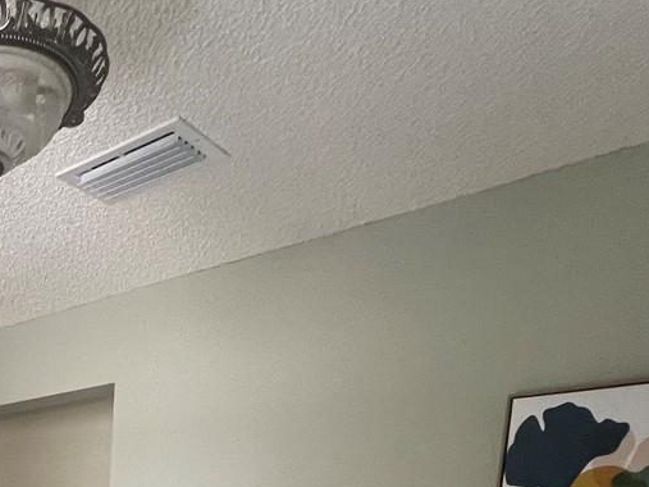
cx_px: -97
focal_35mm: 41
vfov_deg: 26.5
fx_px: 769
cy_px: 710
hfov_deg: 36.9
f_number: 1.8
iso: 160
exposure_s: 1/99
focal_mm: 1.57
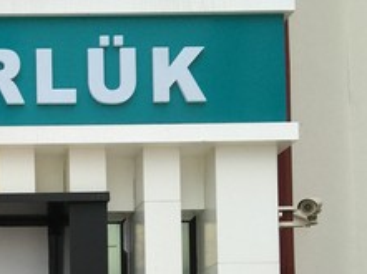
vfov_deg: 15.8
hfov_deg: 21.1
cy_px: 364
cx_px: -45
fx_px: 931
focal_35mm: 88
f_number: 2.2
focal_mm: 4.15
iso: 32
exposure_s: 1/33
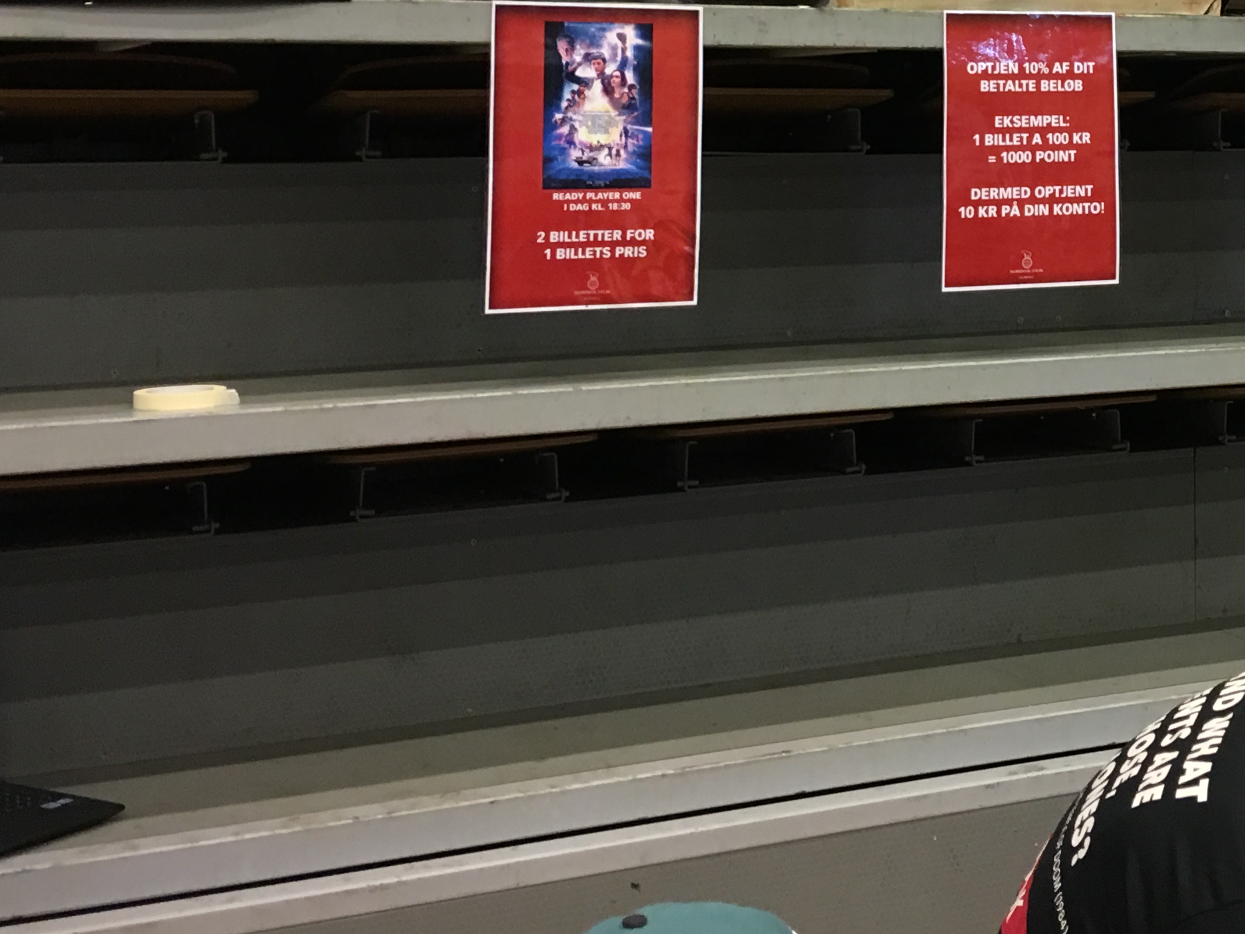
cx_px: 1109
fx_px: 2338
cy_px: 43
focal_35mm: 65
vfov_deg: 21.9
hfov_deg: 28.7
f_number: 2.2
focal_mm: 4.15
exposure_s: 1/17
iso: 64
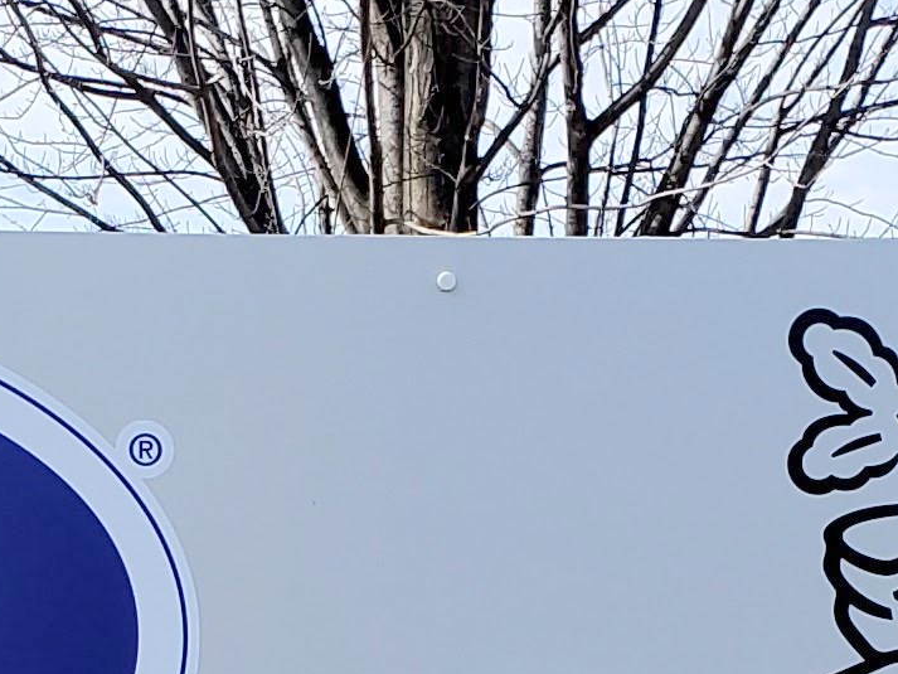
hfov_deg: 13.4
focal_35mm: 147
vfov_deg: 9.7
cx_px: 345
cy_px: 1071
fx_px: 3814
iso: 50
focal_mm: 4.3
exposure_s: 1/1176
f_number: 2.4
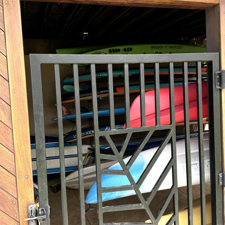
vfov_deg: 44.9
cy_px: 106
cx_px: 121
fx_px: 272
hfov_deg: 44.9
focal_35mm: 37
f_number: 1.78
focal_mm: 6.76
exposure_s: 1/582
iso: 80
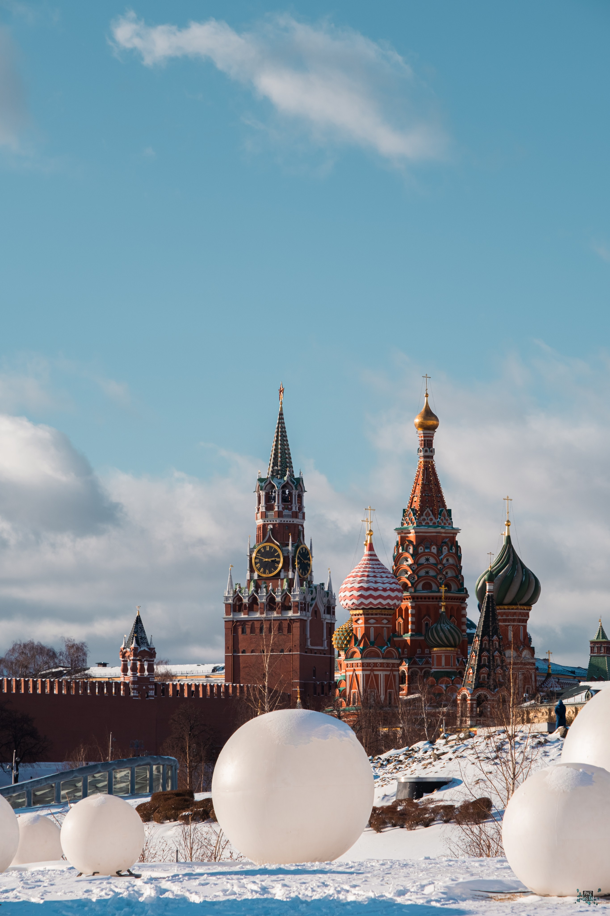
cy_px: 458
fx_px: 3050
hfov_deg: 11.4
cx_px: 305
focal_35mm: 120
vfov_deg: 17.1
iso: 125
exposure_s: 1/250
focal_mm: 80
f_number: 8
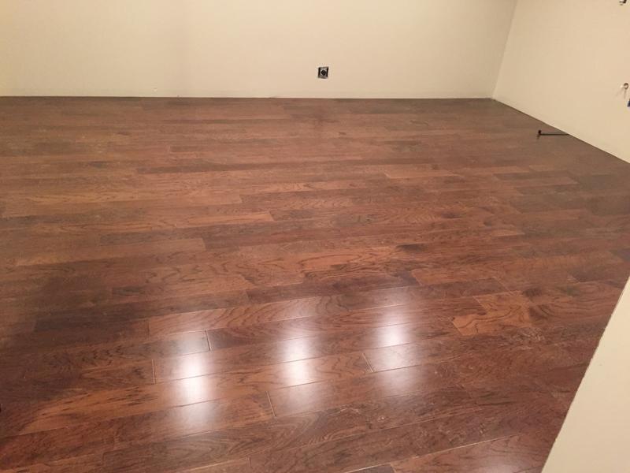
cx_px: 315
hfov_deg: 61.7
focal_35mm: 29
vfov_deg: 48.2
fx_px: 528
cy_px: 236
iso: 250
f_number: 2.2
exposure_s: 1/24
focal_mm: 4.15
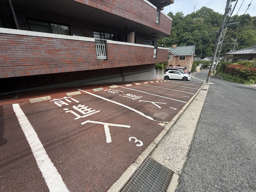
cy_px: 96
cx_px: 128
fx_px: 104
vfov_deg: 85.7
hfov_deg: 102.1
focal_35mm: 14
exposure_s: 1/1312
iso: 50
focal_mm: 2.22
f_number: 2.2
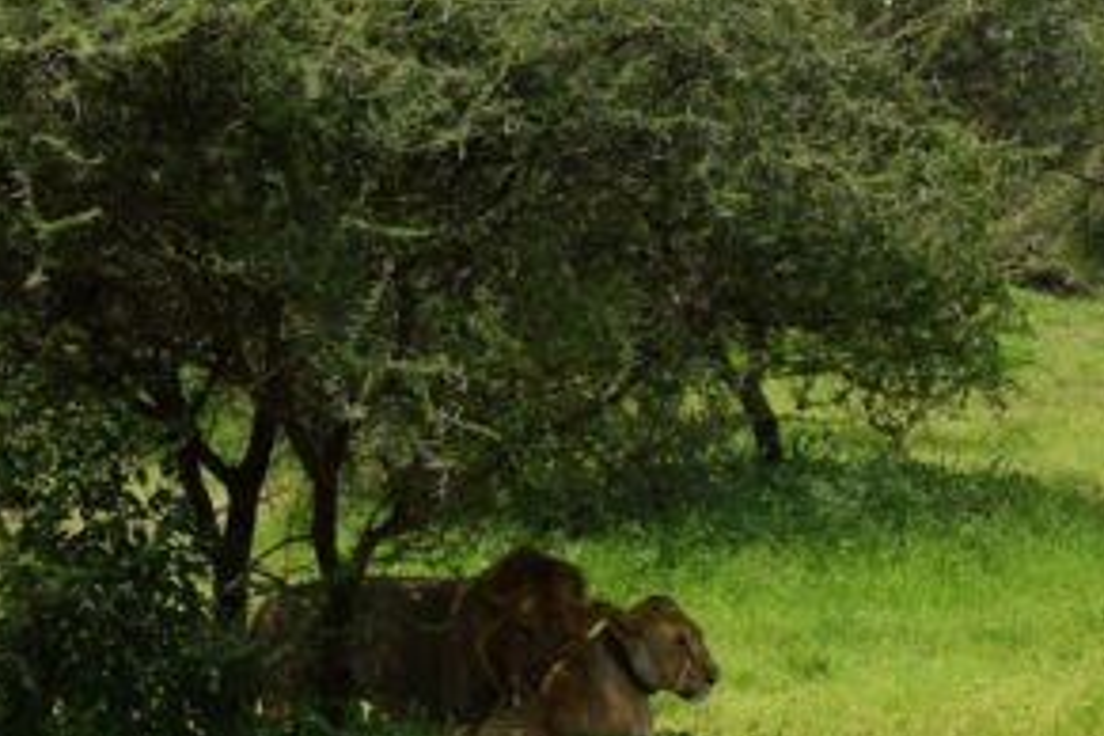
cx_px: 952
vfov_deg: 7.4
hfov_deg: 11.1
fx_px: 5666
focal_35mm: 185
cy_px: 666
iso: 200
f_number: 9
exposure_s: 1/320
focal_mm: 35
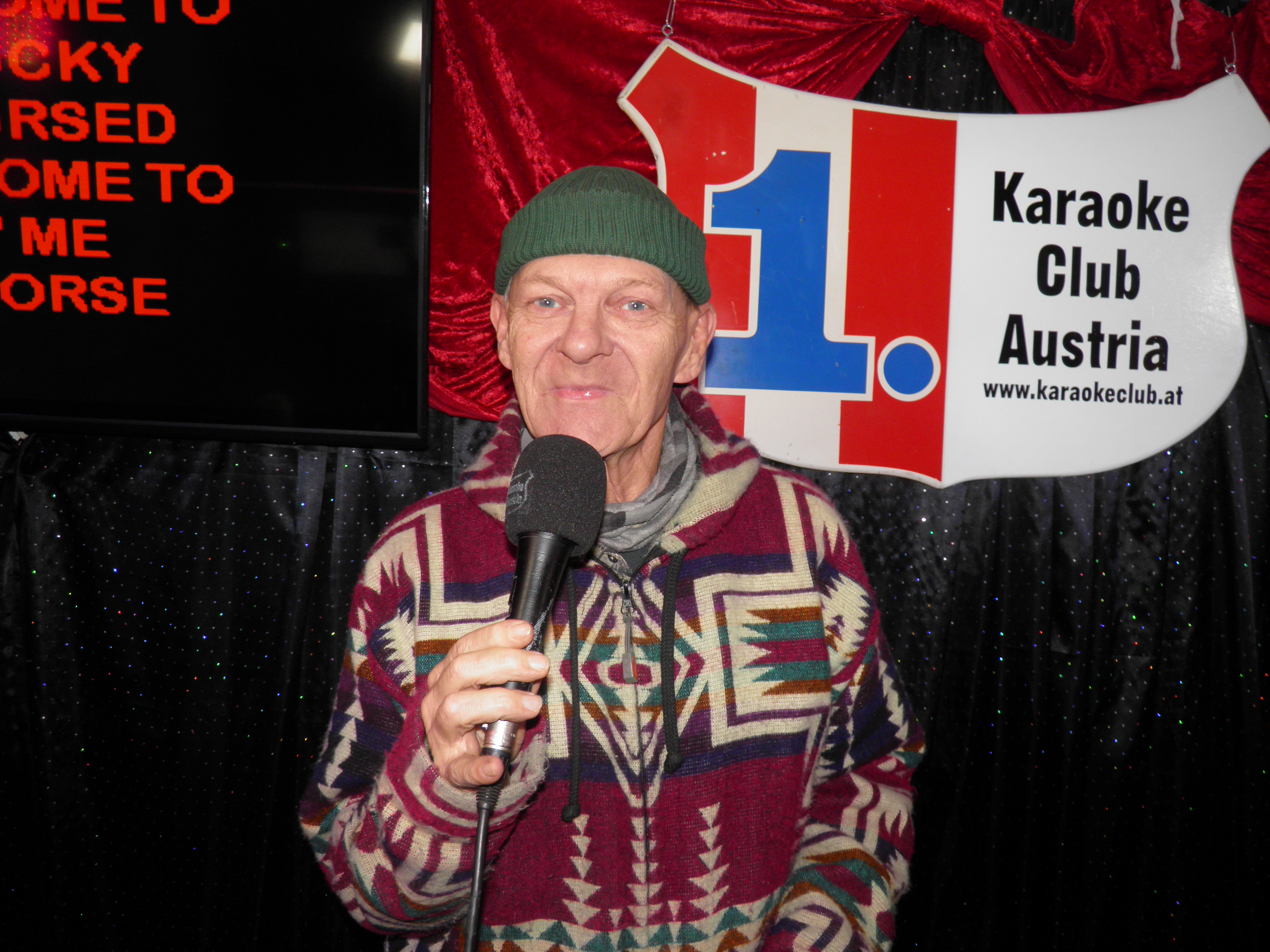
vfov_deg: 49.7
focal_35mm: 28
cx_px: 635
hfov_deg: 63.4
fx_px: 1027
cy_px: 476
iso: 100
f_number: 2.8
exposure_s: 1/30
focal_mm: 4.9
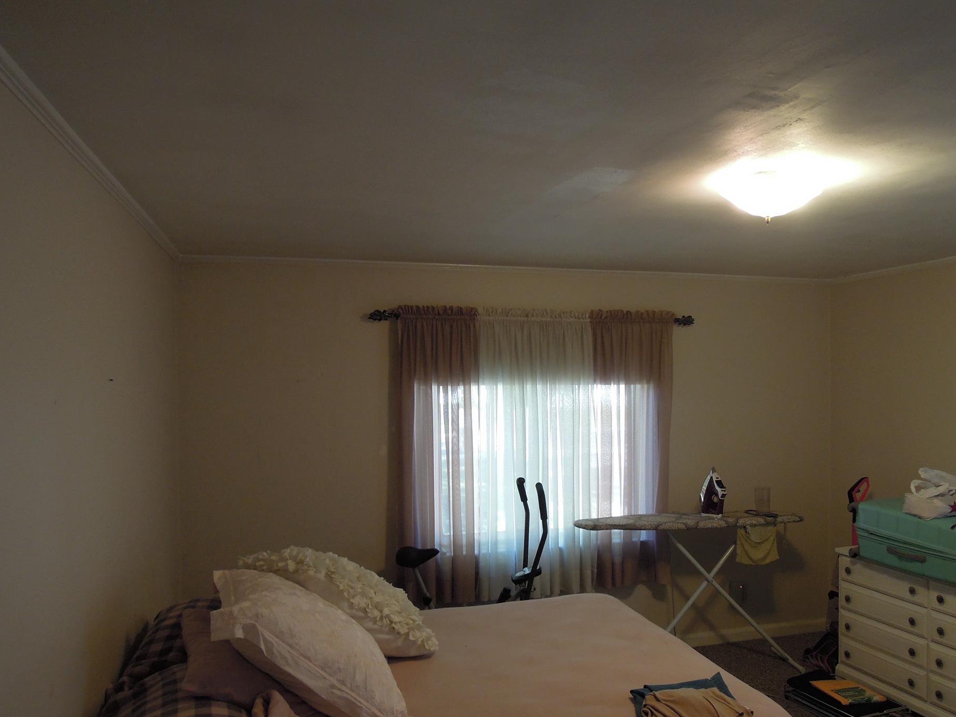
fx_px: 746
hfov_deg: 65.3
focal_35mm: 27
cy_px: 393
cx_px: 501
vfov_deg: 51.3
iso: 220
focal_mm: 4.3
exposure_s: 1/30
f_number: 2.8
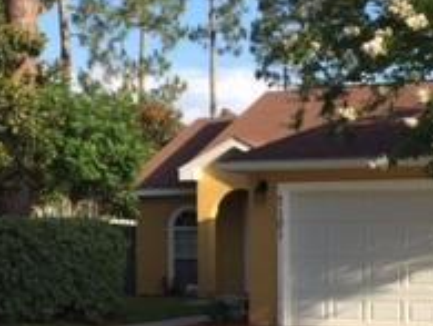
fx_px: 1191
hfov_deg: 20.6
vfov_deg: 15.5
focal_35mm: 95
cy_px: 262
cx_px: 233
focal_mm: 4.15
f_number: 2.2
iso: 32
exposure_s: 1/989
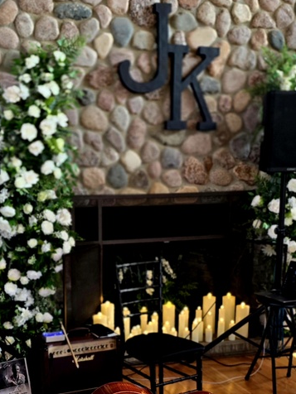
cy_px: 238
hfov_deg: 48.1
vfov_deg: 61.1
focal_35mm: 29
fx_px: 331
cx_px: 168
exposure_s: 1/120
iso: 160
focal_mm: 6.3
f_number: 1.7
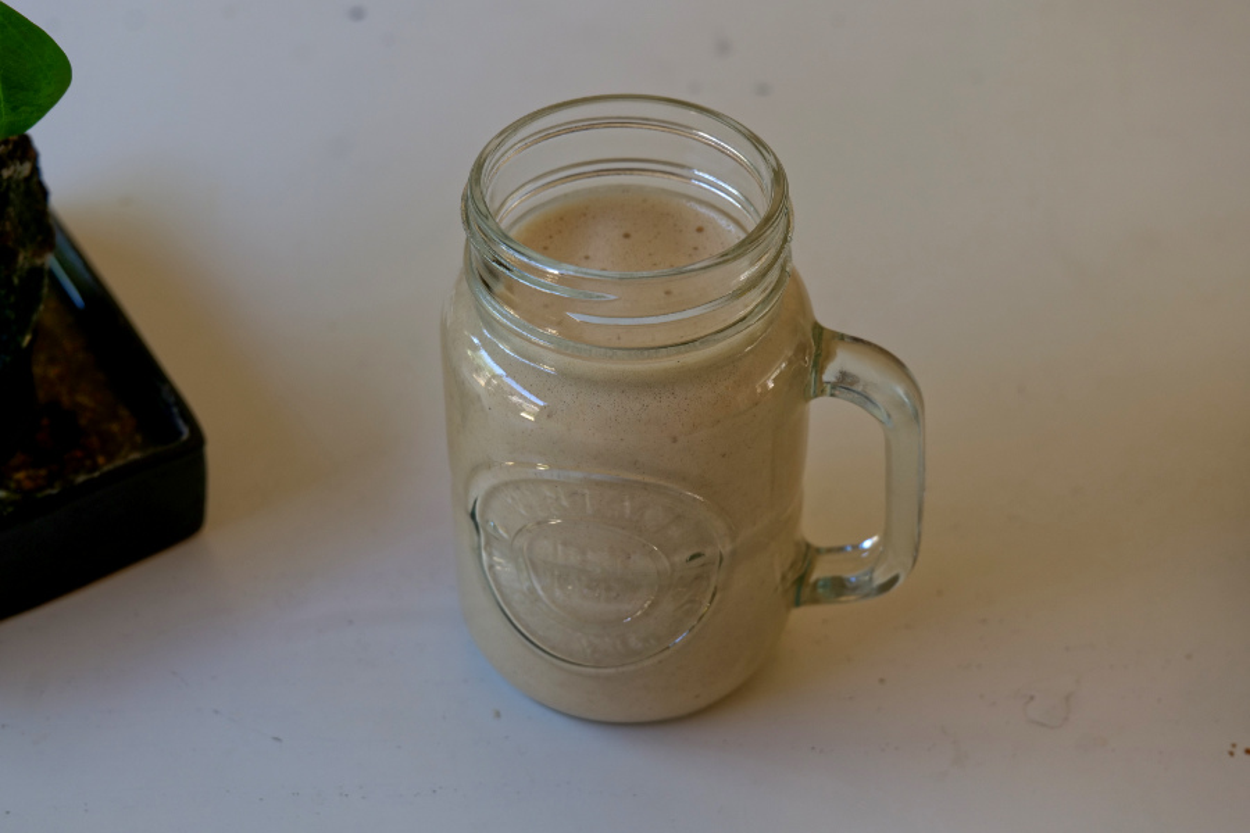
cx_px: 625
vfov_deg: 22.6
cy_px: 416
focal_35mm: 60
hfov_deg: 33.4
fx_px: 2083
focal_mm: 60
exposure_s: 1/80
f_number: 7.1
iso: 640
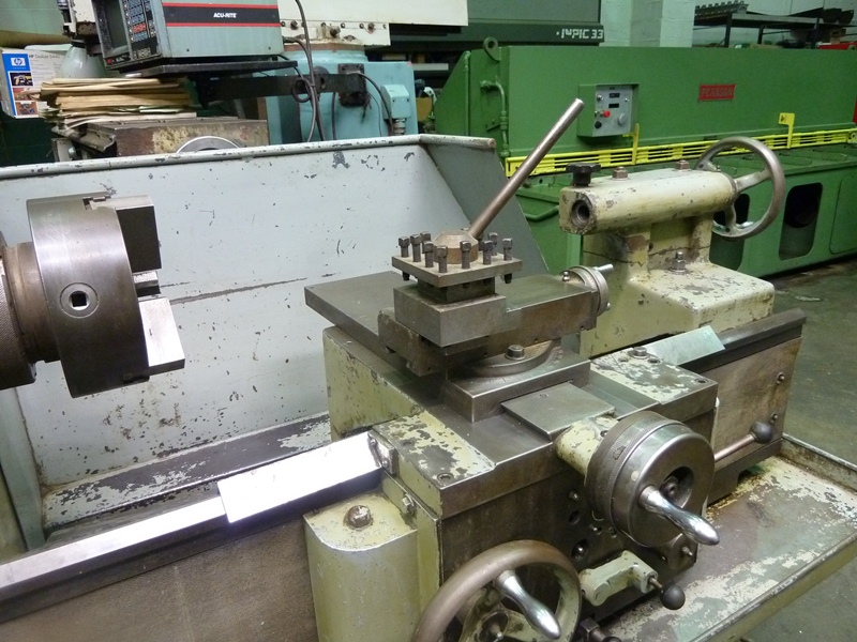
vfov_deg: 54.9
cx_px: 428
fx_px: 619
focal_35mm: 25
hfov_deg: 69.4
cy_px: 321
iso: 400
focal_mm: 4.1
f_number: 3.3
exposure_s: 1/20
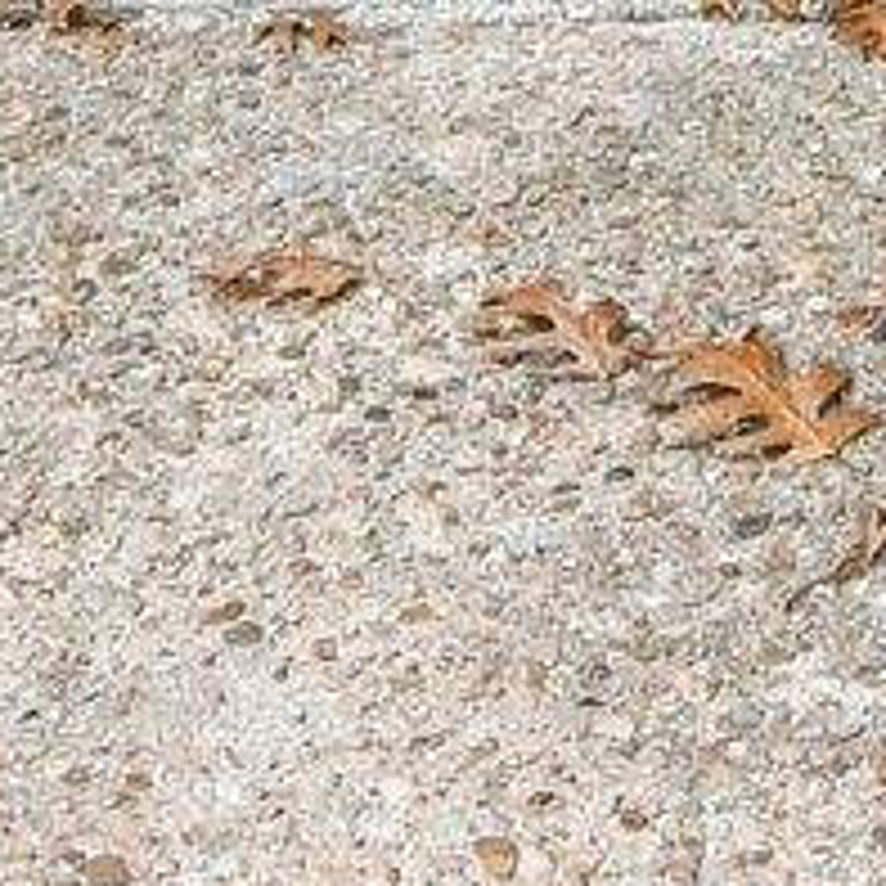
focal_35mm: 145
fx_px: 4211
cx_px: 1034
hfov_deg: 11.8
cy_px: -1680
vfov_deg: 9.6
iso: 400
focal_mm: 11
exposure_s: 1/80
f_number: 8
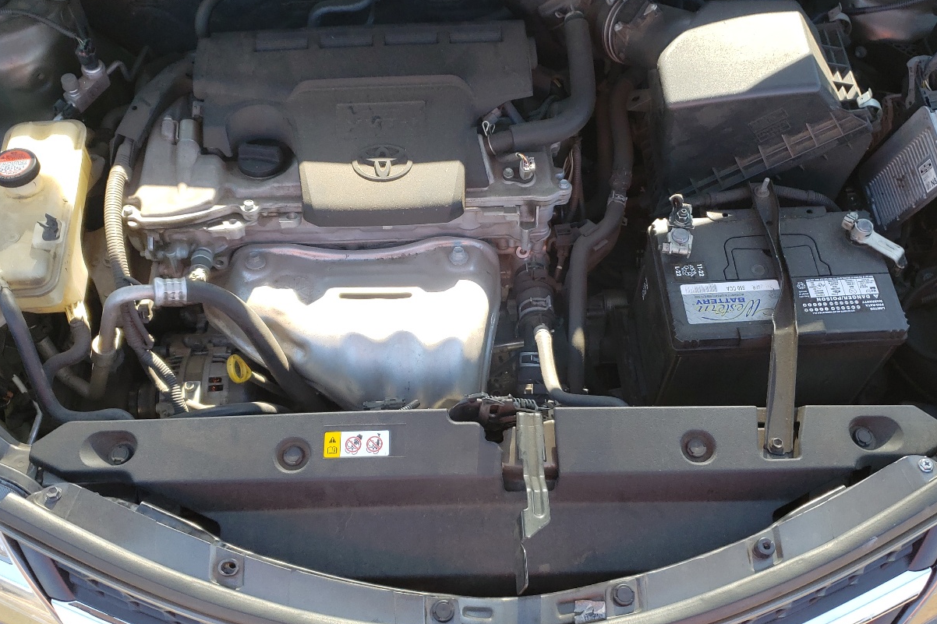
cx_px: 467
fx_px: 937
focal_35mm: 36
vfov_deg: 36.9
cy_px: 322
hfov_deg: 53.1
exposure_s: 1/312
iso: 50
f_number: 1.5
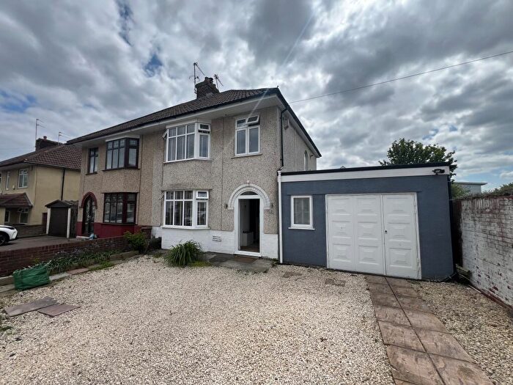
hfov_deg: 106.2
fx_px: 193
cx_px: 256
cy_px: 192
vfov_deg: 89.9
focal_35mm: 13
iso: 32
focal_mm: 1.57
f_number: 1.8
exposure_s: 1/1754
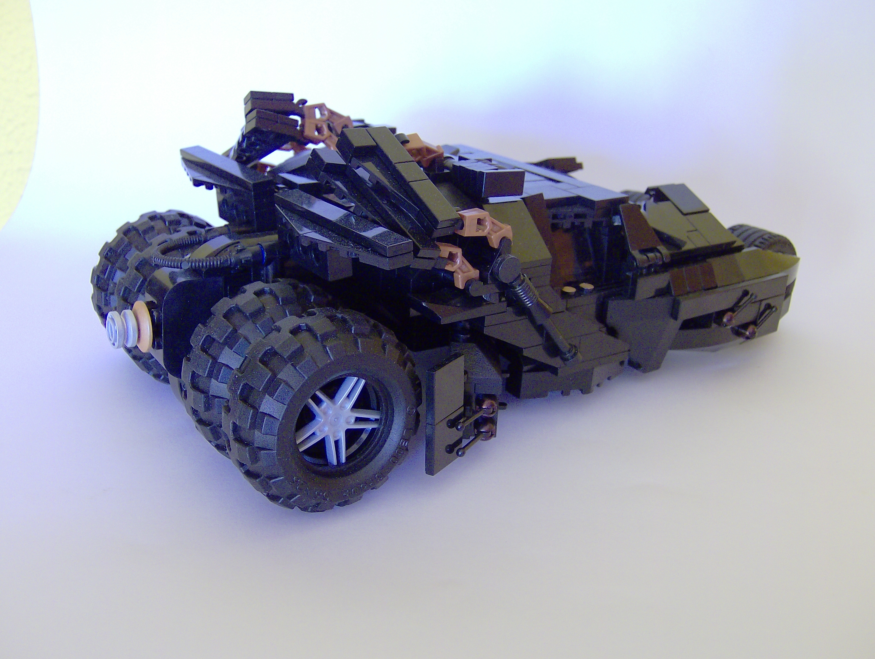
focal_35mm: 36
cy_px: 330
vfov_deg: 39.7
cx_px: 438
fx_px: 911
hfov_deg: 51.3
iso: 100
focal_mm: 6
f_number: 2.8
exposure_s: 1/8.06
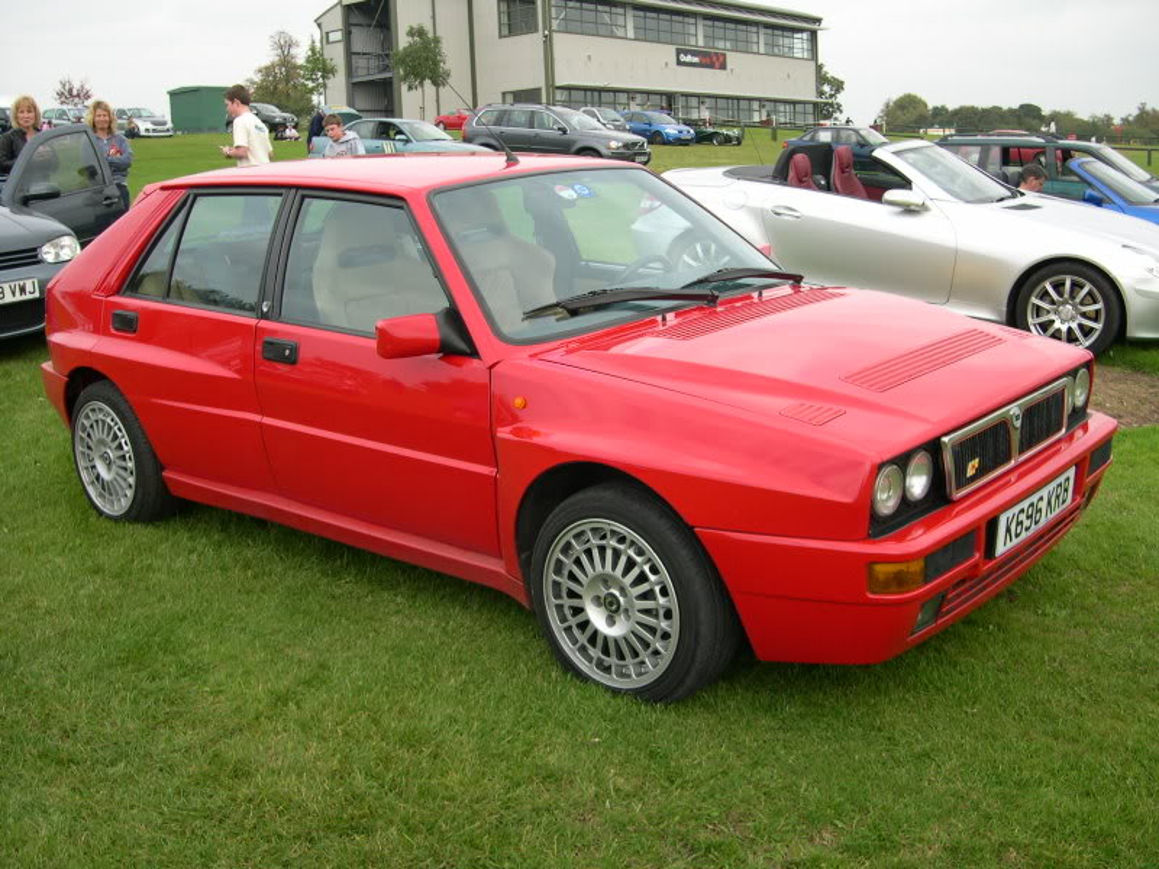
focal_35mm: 38
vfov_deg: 37.7
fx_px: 1272
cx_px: 580
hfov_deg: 49.0
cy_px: 434
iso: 100
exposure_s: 1/348
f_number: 2.8
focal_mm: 8
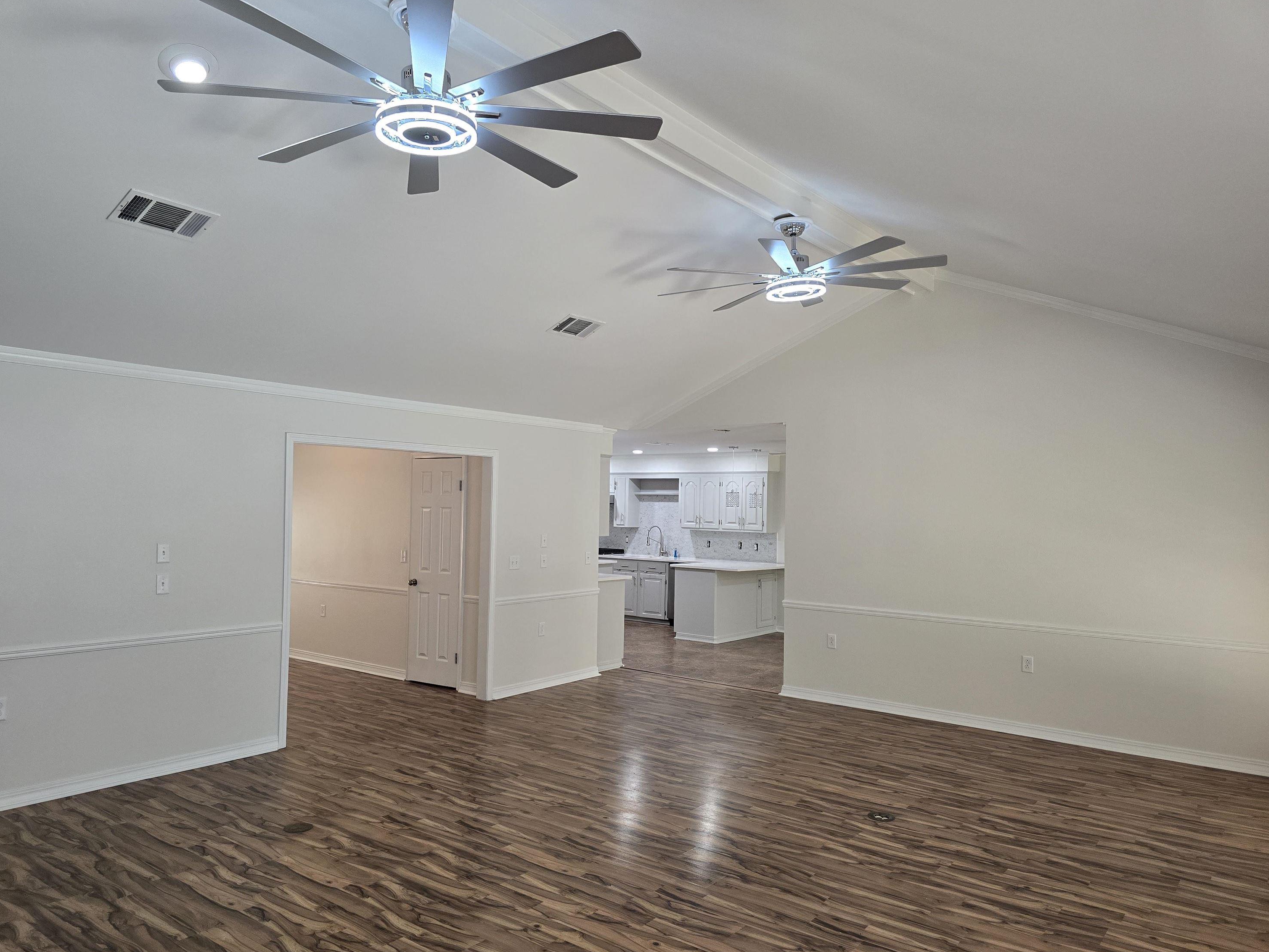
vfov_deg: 56.8
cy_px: 492
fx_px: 880
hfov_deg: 71.6
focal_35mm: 24
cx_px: 613
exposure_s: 1/120
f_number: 1.7
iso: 200
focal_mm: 6.3
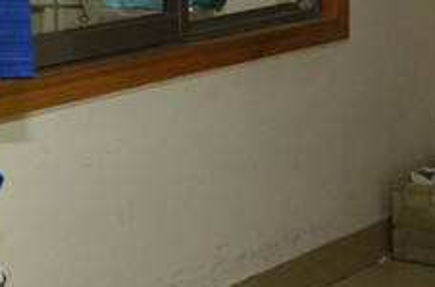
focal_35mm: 117
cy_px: 1
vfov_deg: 11.5
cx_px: -325
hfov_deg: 15.4
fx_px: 1409
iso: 800
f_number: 4
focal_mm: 22
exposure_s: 1/60
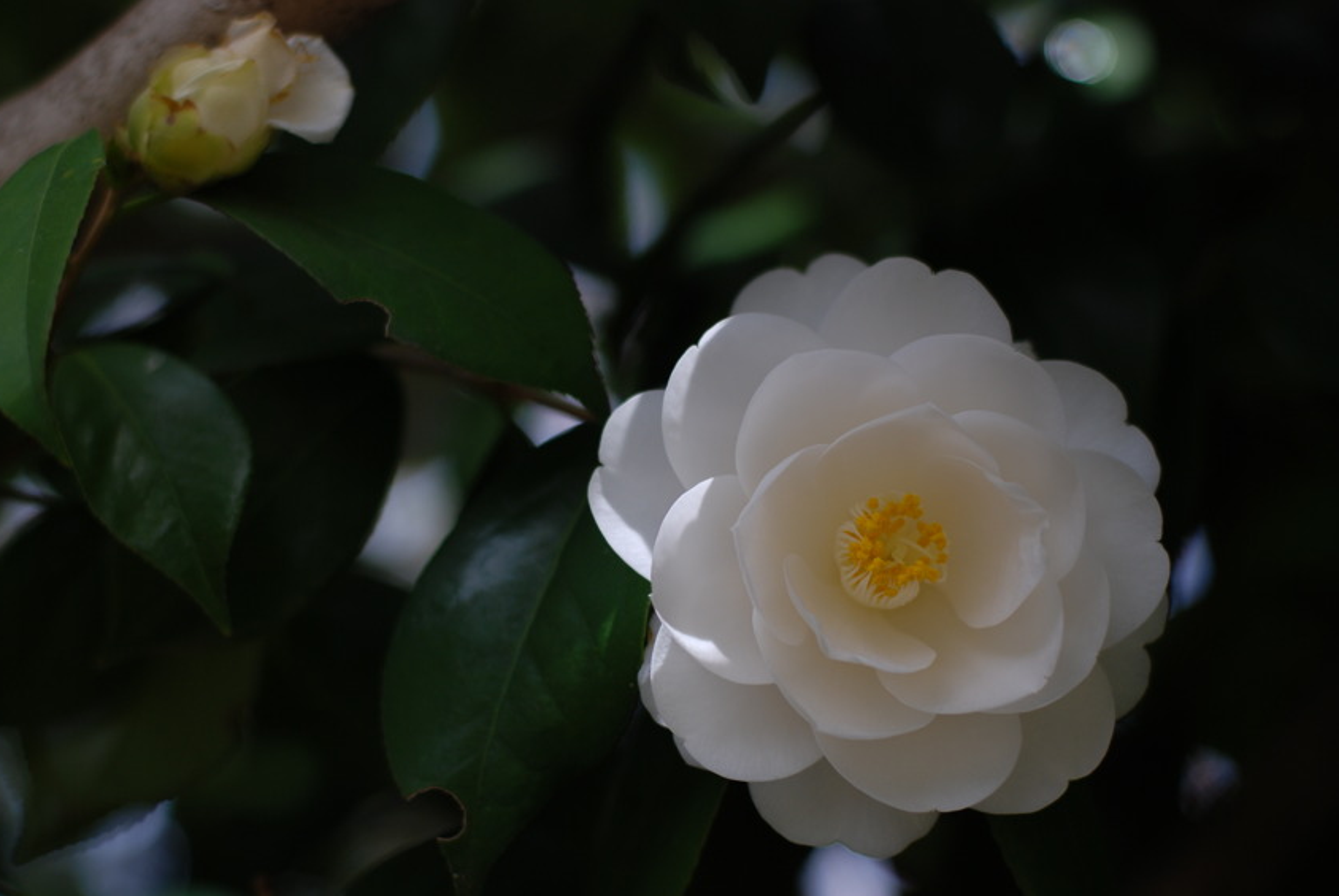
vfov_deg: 15.1
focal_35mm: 91
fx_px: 3389
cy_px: 530
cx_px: 612
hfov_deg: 22.3
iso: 100
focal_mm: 50
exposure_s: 1/640
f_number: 2.8
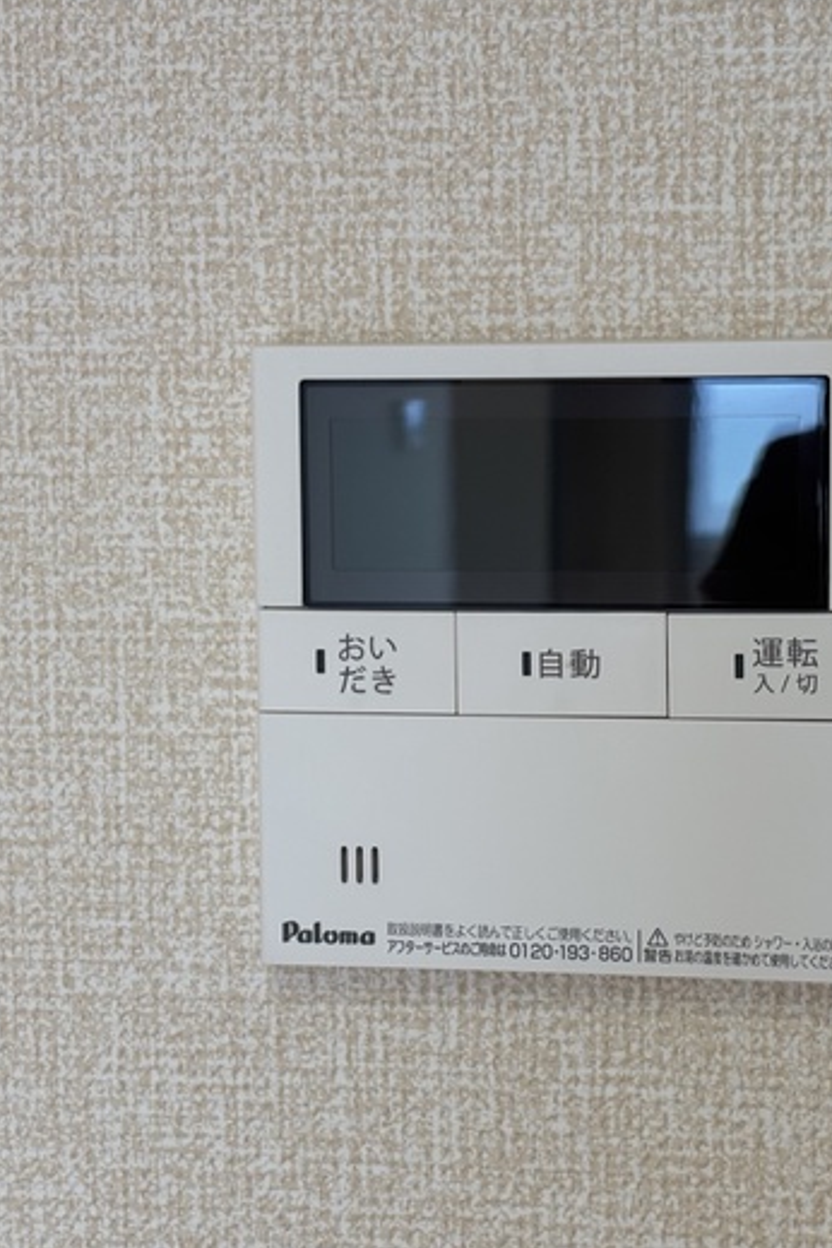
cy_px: 624
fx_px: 2530
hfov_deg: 18.6
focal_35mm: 73
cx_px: 515
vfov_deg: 27.7
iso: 80
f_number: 1.6
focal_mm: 5.96
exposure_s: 1/60
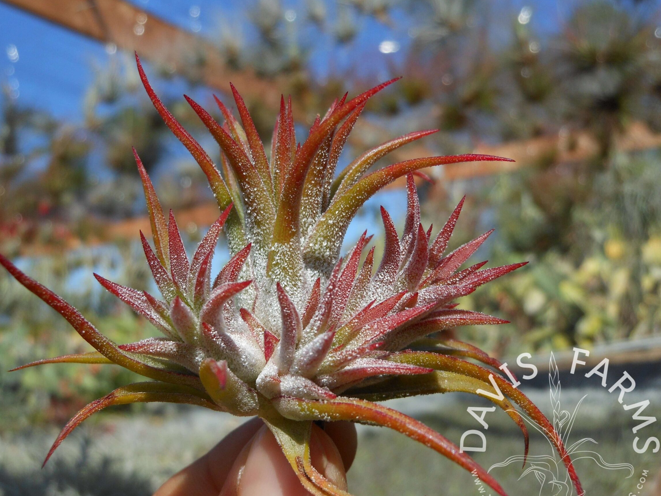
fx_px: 706
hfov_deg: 50.1
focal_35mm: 37
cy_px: 271
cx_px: 300
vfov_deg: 38.6
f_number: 4
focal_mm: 5.9
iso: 80
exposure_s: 1/320
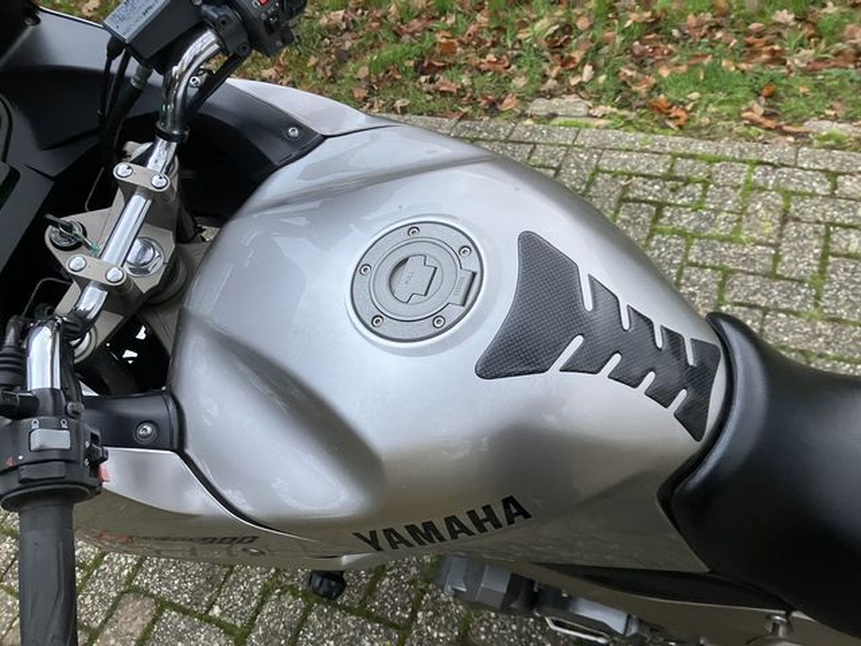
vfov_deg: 49.7
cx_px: 430
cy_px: 323
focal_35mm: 28
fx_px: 696
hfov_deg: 63.4
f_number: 1.8
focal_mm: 3.99
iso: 200
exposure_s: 1/60
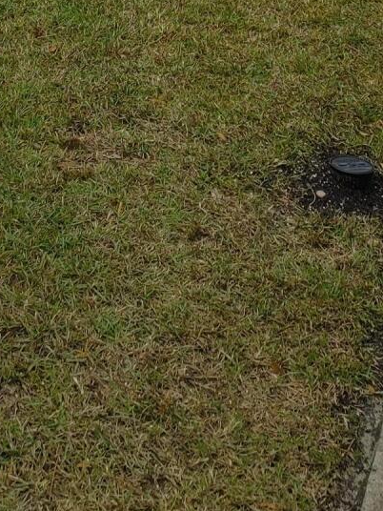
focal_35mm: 97
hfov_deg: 14.9
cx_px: -14
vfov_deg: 17.0
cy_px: -379
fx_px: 1431
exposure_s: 1/452
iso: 50
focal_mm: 5.58
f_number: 1.8
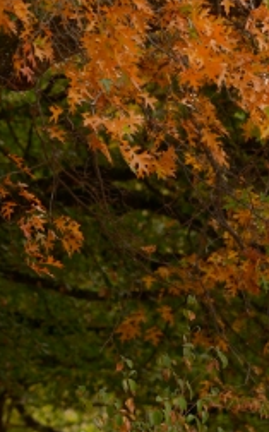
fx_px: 6454
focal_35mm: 549
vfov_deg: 3.8
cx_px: 73
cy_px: 0
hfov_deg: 2.4
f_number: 3.2
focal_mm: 110
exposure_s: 1/240
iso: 200
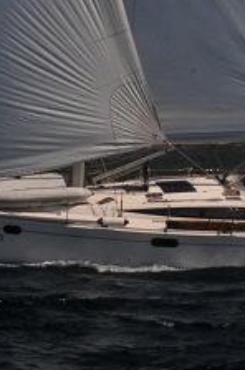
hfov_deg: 8.6
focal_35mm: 160
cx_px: 98
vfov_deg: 12.8
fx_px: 1633
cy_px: 51
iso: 200
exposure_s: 1/125
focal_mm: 35
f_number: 32
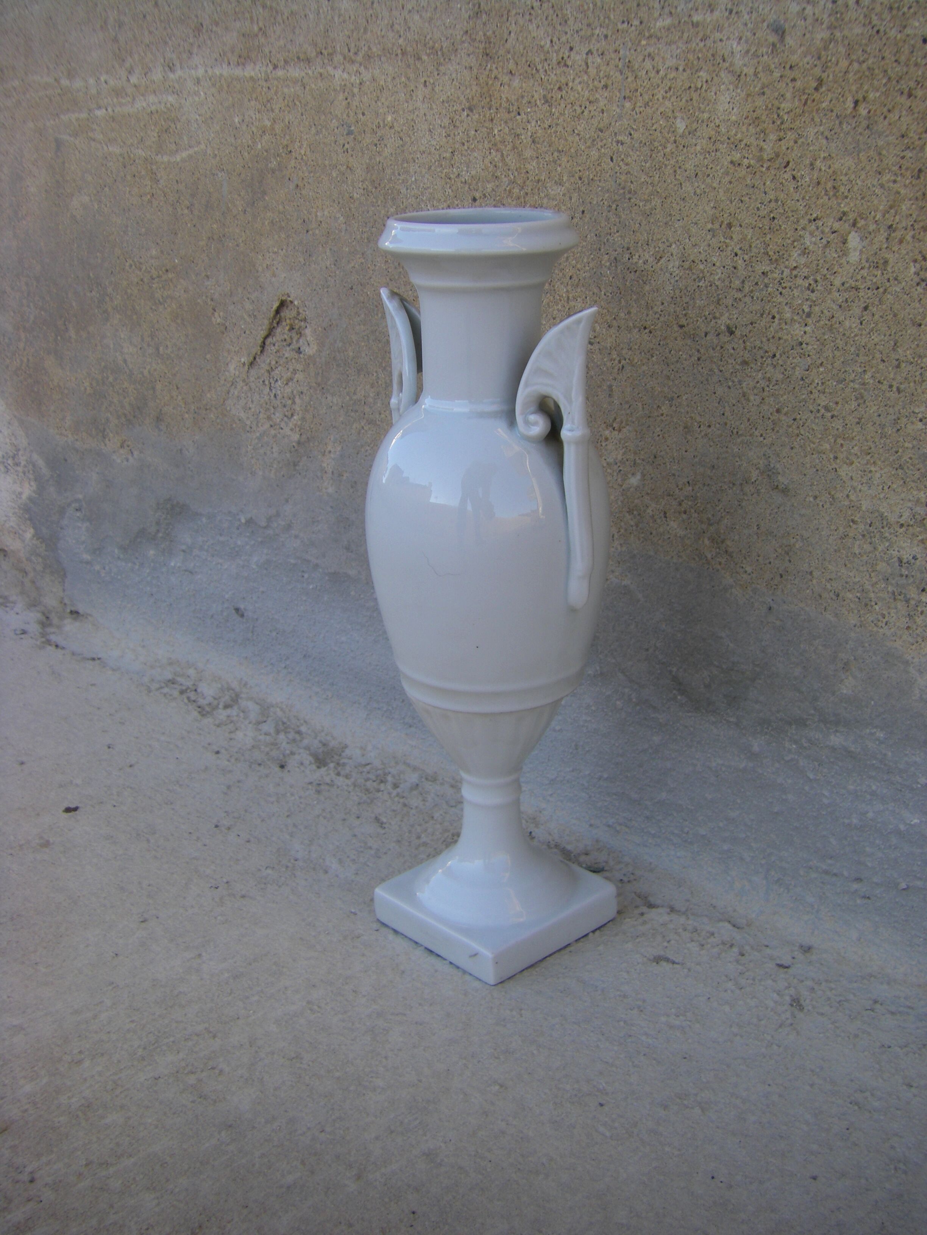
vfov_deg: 49.0
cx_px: 464
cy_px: 618
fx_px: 1357
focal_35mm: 38
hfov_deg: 37.7
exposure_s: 1/100
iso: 64
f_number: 3.5
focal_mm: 6.3
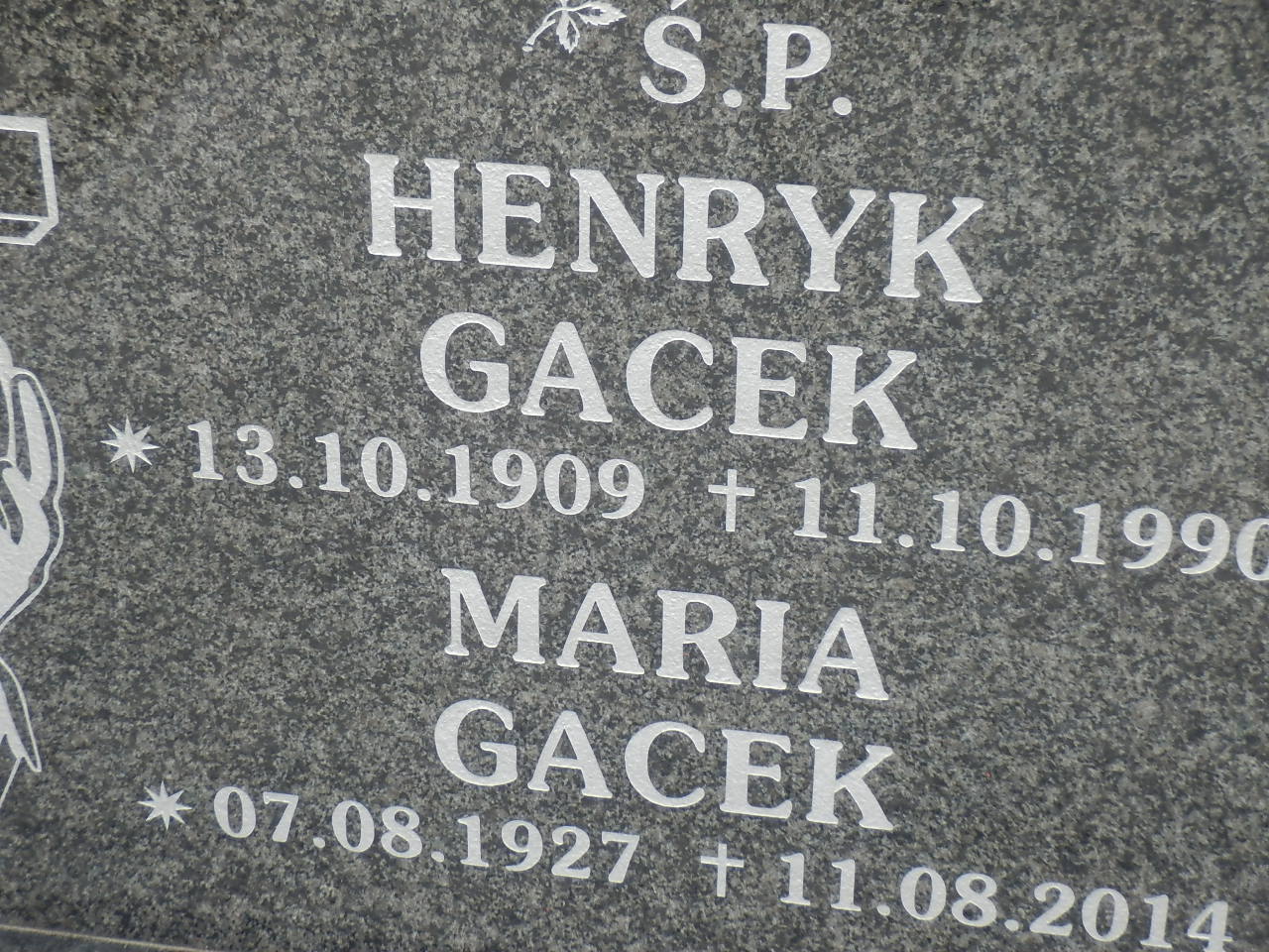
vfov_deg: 16.8
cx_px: 634
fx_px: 3226
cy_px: 476
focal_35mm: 88
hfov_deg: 22.3
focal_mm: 15.5
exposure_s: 1/50
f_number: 5.1
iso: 125
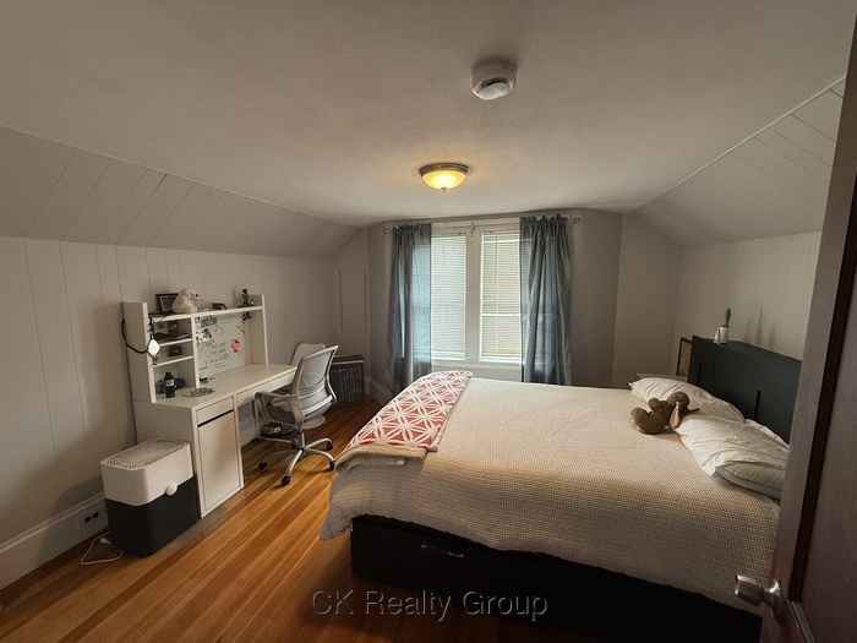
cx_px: 428
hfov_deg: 102.1
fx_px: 347
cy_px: 322
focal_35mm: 14
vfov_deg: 85.7
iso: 125
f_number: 2.2
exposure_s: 1/120
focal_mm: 2.22
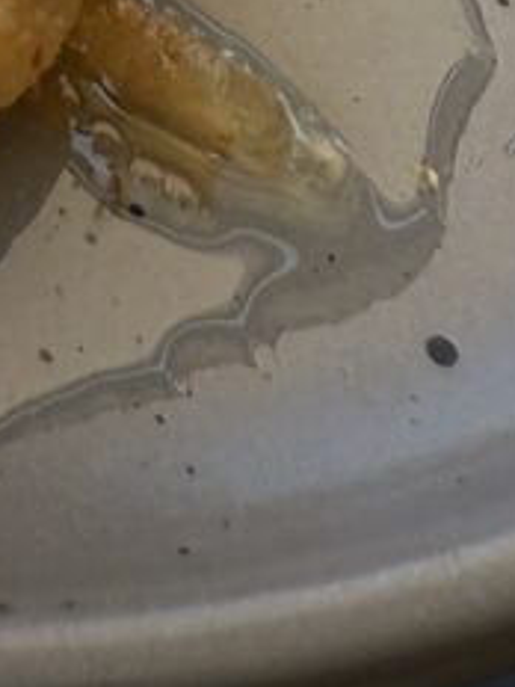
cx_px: -272
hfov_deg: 13.1
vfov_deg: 14.3
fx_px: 2103
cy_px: -817
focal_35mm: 106
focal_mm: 2.22
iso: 50
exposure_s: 1/801
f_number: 2.2
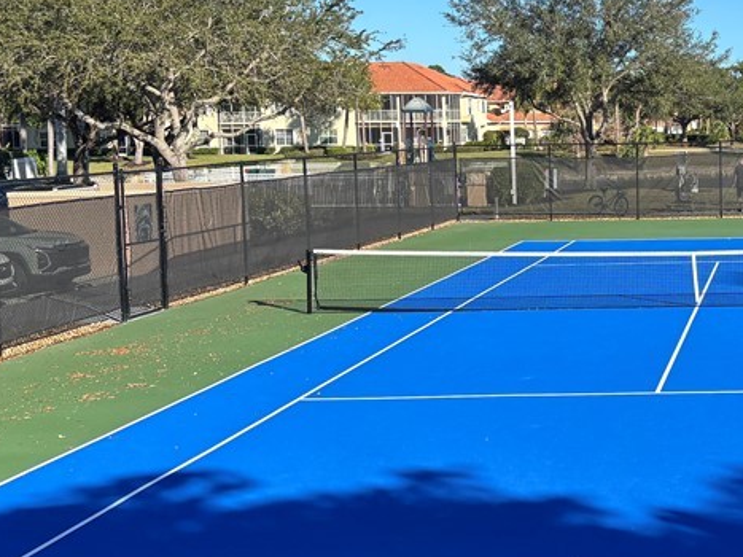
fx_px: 1223
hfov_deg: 31.6
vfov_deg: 25.6
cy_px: 224
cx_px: 721
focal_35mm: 57
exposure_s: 1/2513
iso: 50
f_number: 1.6
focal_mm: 5.96
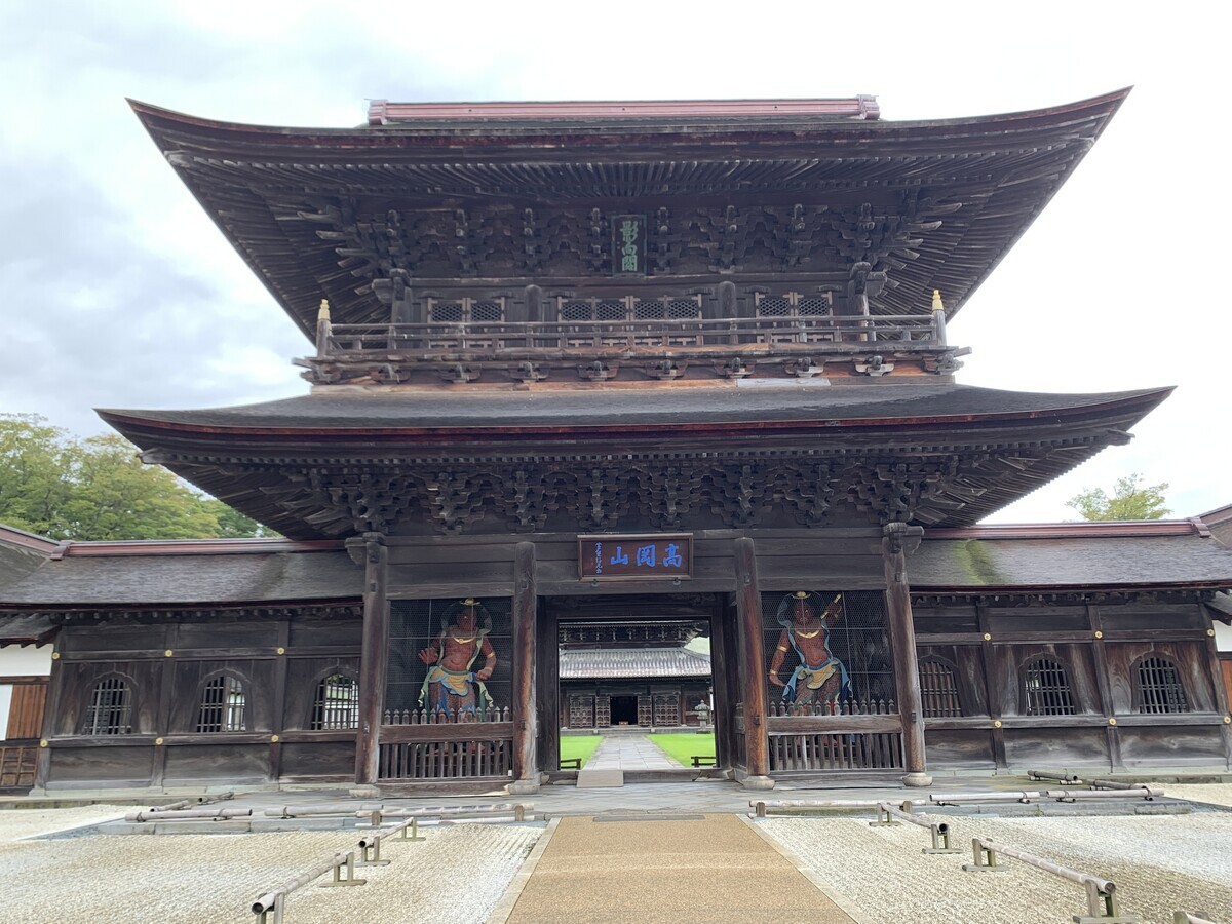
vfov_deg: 53.1
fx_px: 925
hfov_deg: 67.3
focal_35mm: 26
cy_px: 462
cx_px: 616
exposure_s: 1/121
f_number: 1.8
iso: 25
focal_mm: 4.25
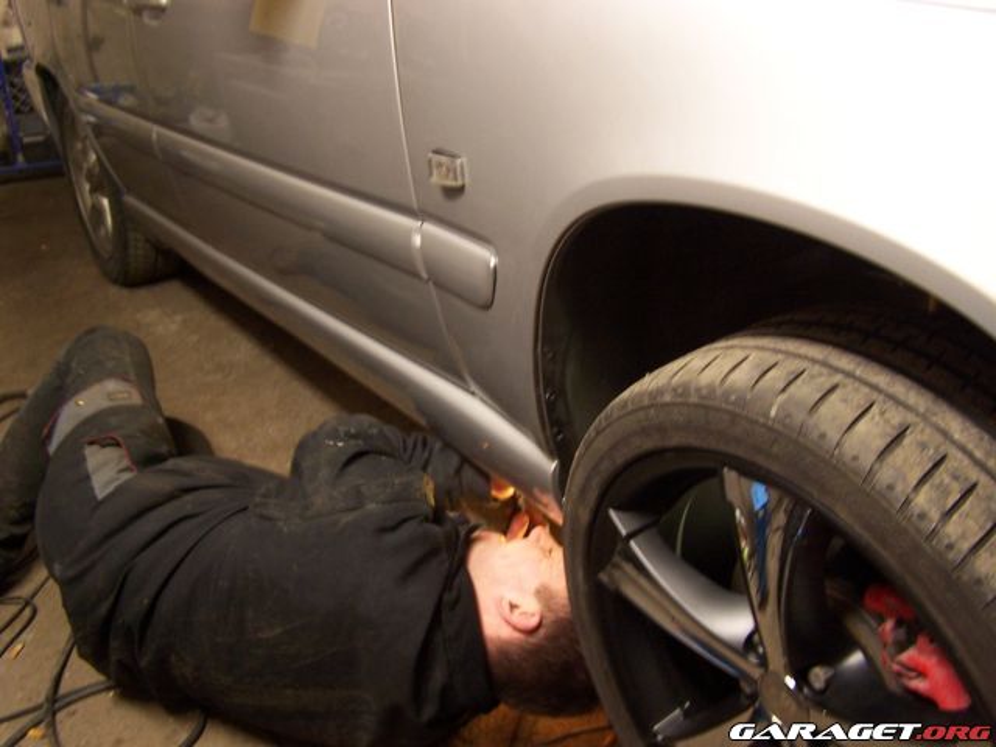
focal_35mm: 38
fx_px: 1093
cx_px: 498
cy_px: 374
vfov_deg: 37.7
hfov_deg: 49.0
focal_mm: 6.3
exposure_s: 1/8
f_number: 2.8
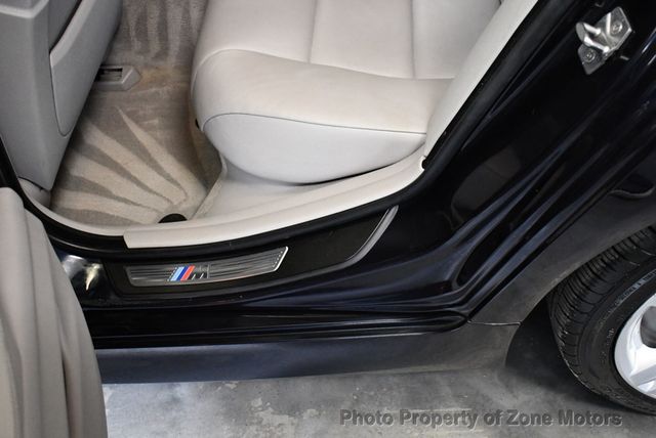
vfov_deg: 36.9
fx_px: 657
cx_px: 328
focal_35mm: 36
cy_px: 219
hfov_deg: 53.1
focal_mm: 18
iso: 2500
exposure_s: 1/125
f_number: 3.5
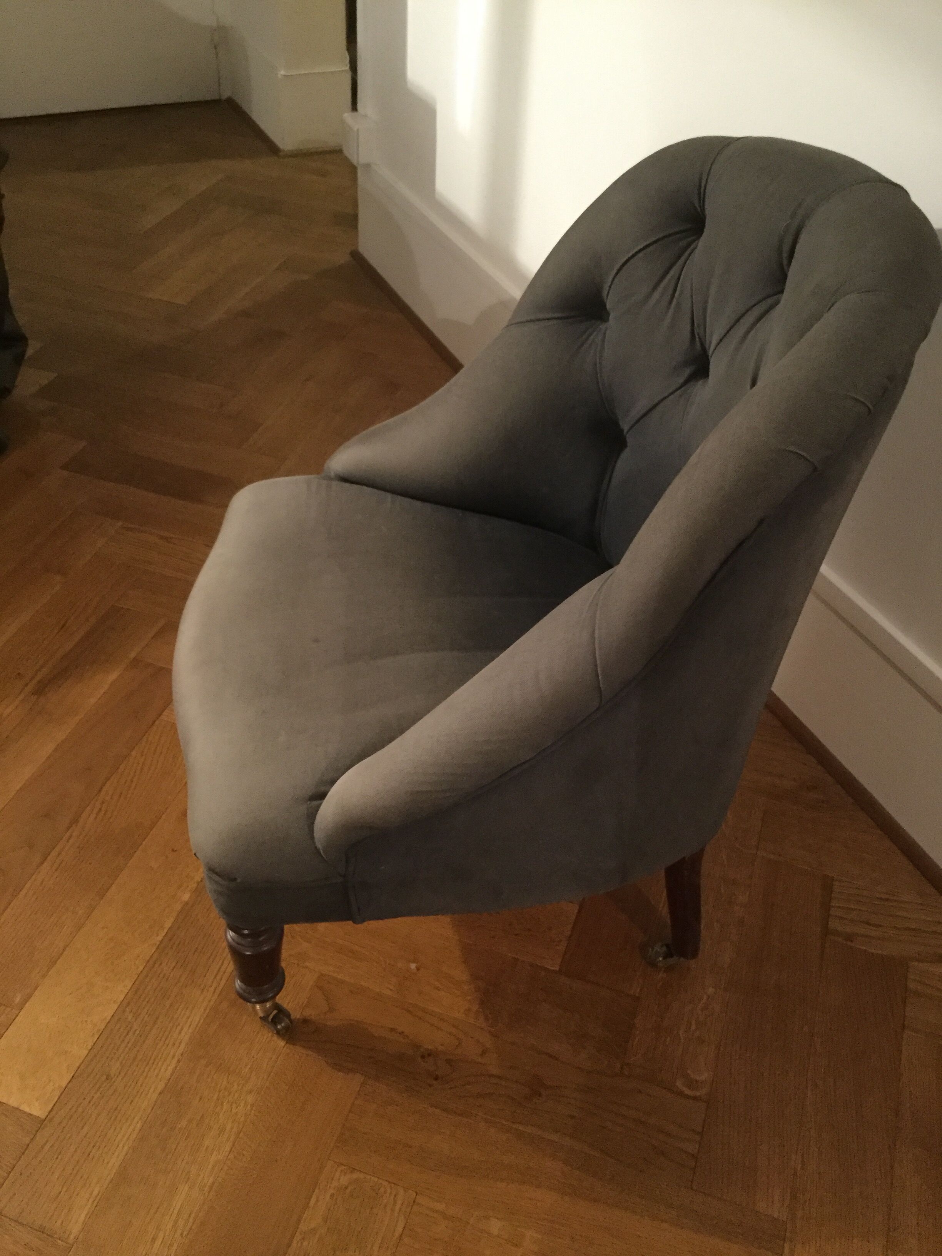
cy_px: 628
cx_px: 471
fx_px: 1125
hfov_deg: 45.4
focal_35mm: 31
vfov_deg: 58.4
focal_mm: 3.3
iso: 400
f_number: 2.4
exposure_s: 1/17
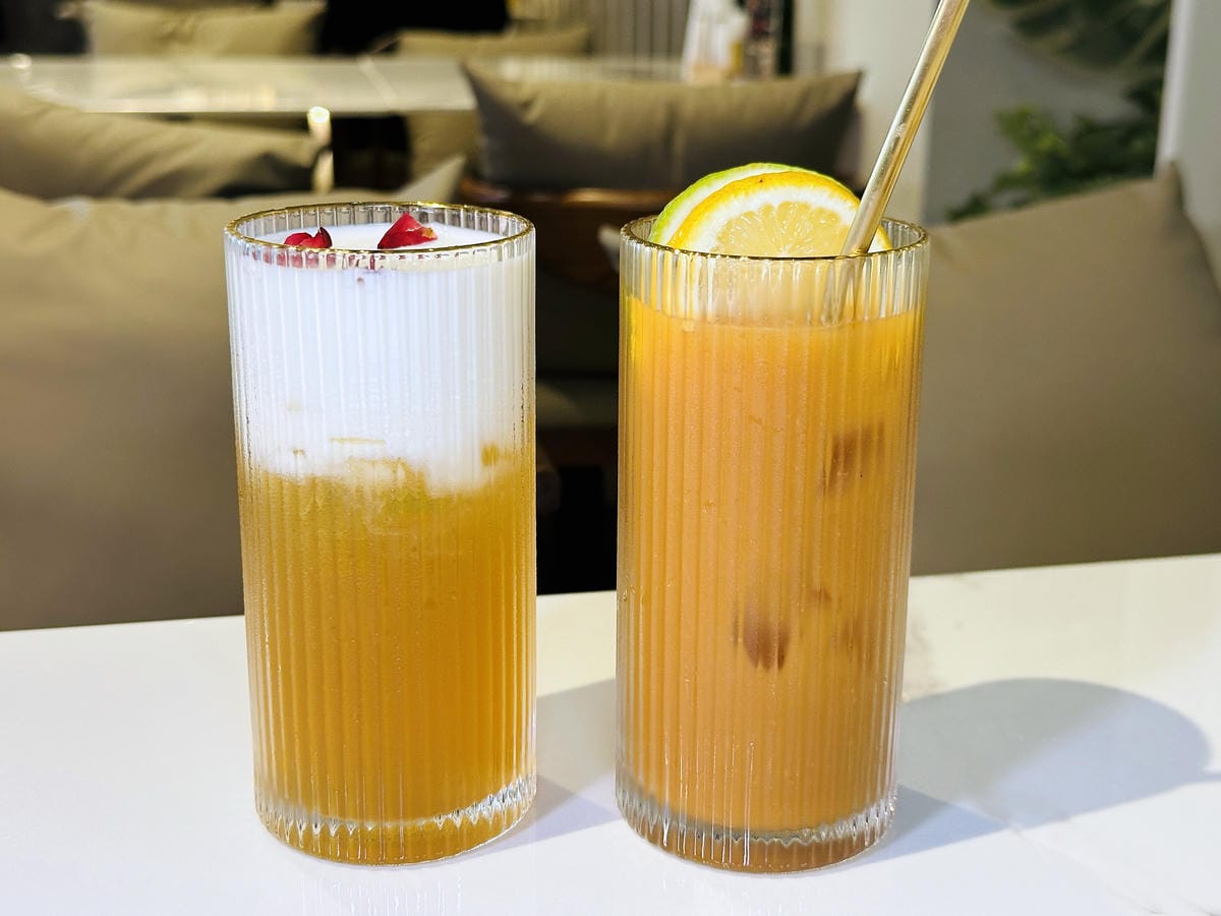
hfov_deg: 39.7
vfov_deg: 30.3
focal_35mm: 48
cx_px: 610
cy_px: 458
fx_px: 1693
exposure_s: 1/60
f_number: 1.78
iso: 100
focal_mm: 6.86
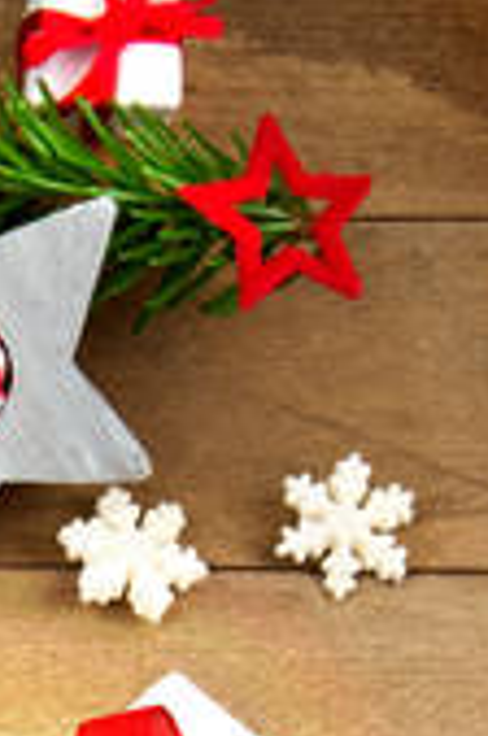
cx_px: -94
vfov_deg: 9.8
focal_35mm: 208
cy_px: 827
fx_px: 4246
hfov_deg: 6.5
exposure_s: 1/10
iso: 100
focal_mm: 52
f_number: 11
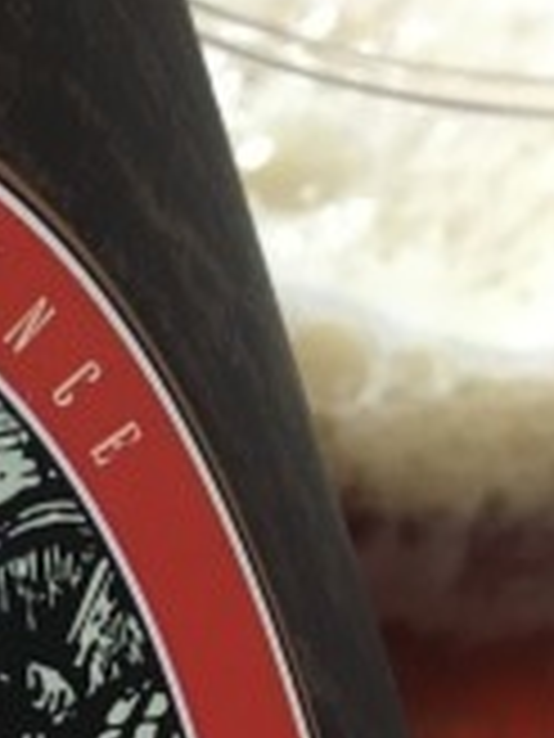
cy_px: 558
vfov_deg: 22.8
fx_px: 1814
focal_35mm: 85
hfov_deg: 16.6
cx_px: -131
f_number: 2.2
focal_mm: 4.15
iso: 200
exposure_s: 1/17
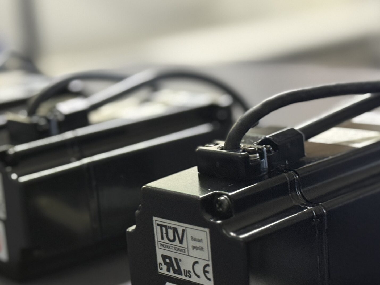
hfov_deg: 22.6
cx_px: 111
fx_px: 944
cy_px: 186
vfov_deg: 17.1
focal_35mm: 86
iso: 320
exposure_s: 1/33
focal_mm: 6.76
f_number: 1.78
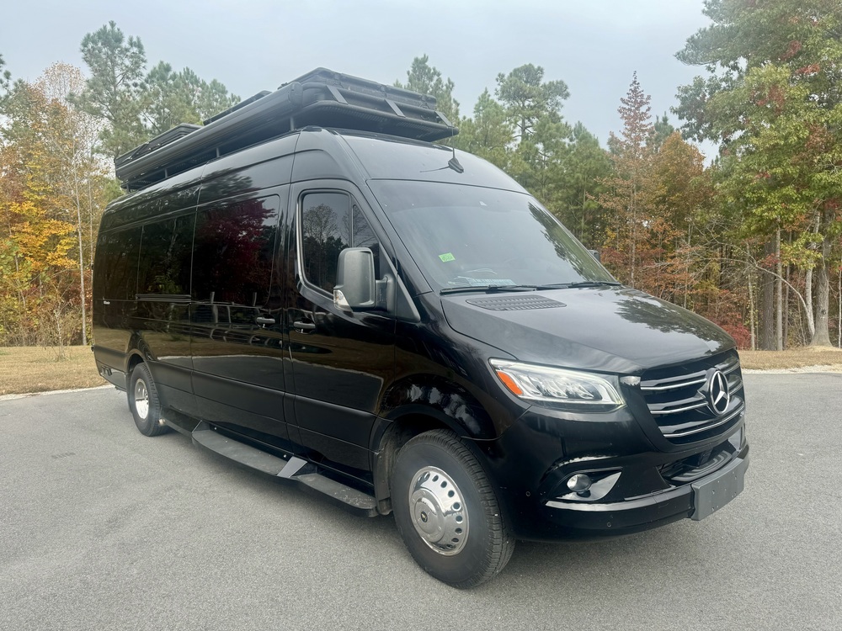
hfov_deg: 71.6
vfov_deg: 56.8
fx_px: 584
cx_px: 421
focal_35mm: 24
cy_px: 316
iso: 80
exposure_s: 1/1285
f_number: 1.78
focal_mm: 6.76
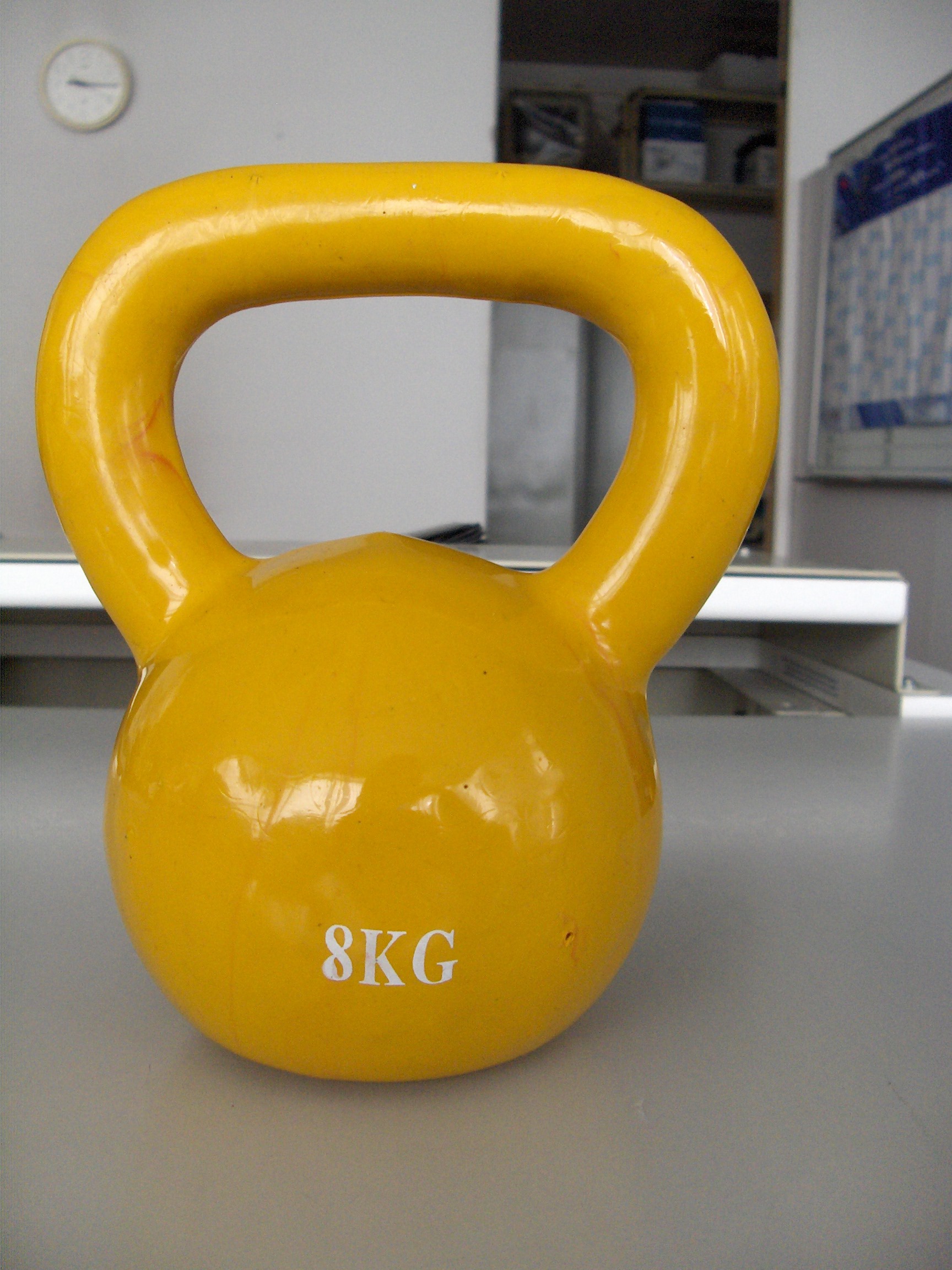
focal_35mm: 35
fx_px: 1283
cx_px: 476
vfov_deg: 52.6
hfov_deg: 40.7
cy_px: 635
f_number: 2.6
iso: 135
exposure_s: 1/139
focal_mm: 5.8
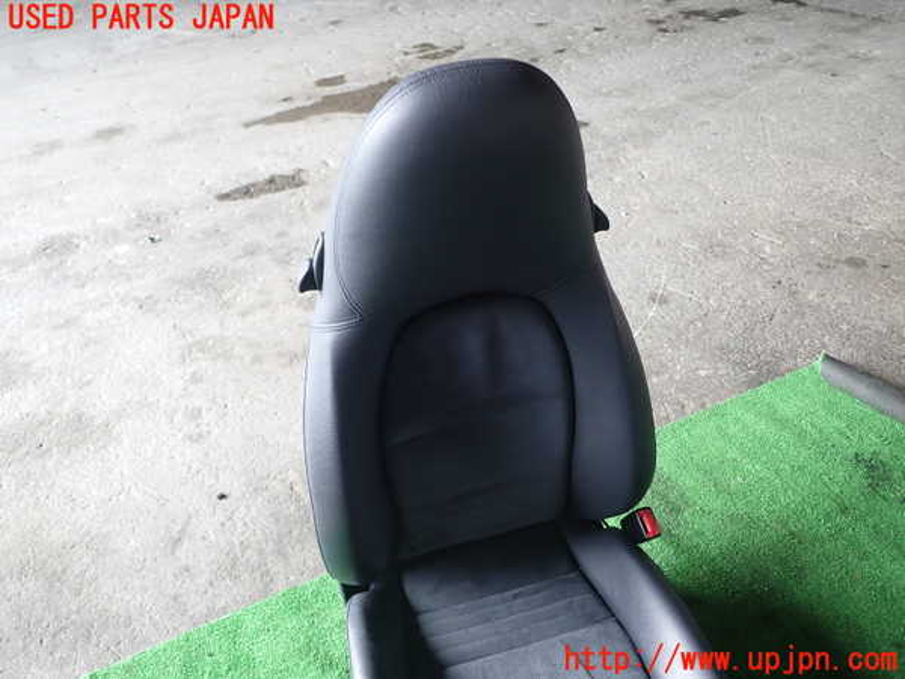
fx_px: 732
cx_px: 452
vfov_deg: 49.7
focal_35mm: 28
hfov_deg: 63.4
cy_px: 340
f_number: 2.2
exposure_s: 1/80
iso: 100
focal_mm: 5.05
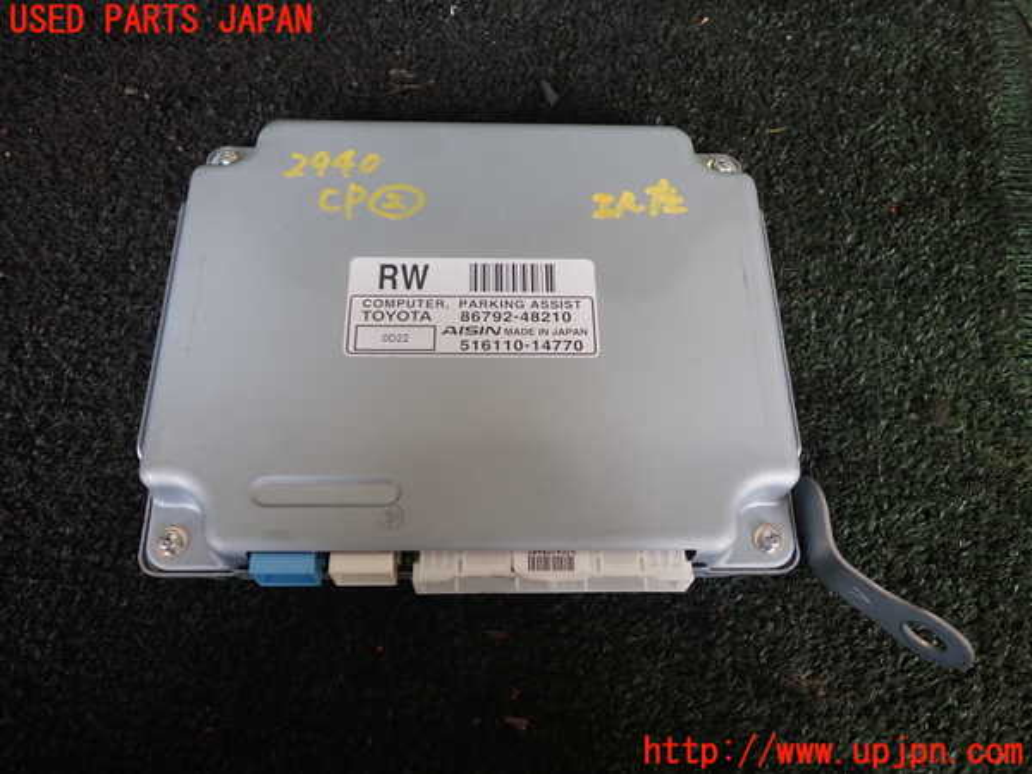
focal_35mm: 30
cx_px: 516
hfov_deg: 60.0
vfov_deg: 46.8
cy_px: 387
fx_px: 894
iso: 100
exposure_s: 1/60
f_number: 2.3
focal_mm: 5.4
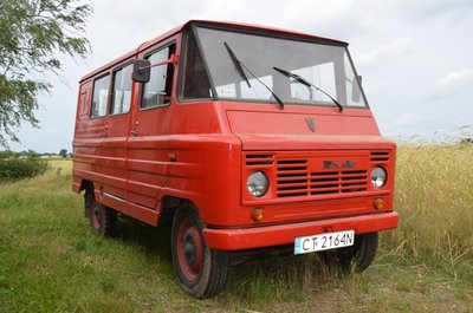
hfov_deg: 51.4
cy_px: 156
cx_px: 236
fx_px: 492
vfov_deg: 35.3
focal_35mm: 38
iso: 100
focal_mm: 25
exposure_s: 1/200
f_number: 8
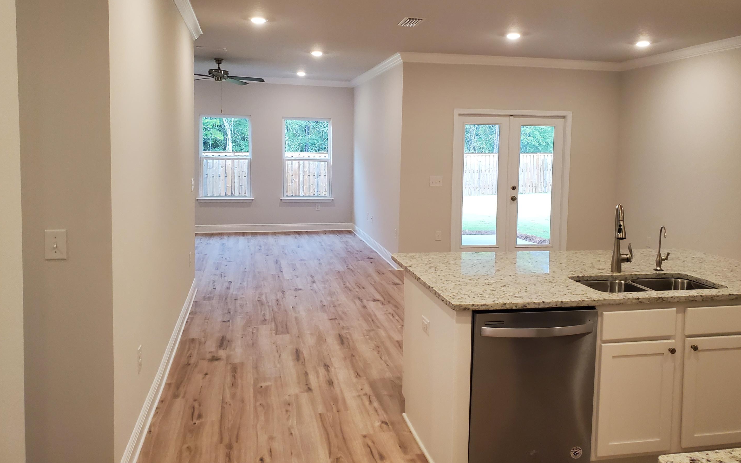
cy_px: 206
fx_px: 586
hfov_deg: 64.6
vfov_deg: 43.1
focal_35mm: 29
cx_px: 379
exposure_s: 1/120
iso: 320
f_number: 2.4
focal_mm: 4.3
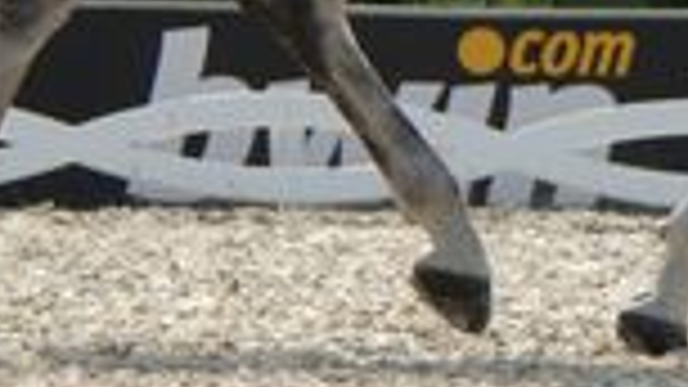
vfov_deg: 1.1
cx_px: 1097
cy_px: -344
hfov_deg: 2.0
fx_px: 19739
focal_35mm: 1082
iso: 200
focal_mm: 165
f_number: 5
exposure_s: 1/1250
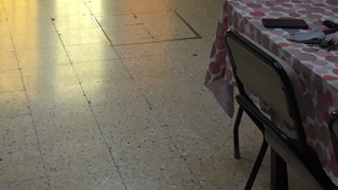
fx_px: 681
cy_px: -80
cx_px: 176
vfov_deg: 14.9
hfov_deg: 27.9
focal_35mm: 76
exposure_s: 1/33
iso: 40
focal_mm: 4.15
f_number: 2.2
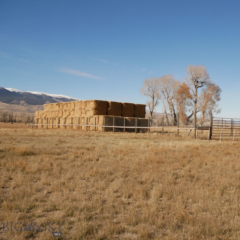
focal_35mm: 43
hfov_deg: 38.5
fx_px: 337
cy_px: 112
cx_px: 170
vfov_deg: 39.2
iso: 200
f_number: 8
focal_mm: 17
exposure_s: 1/640
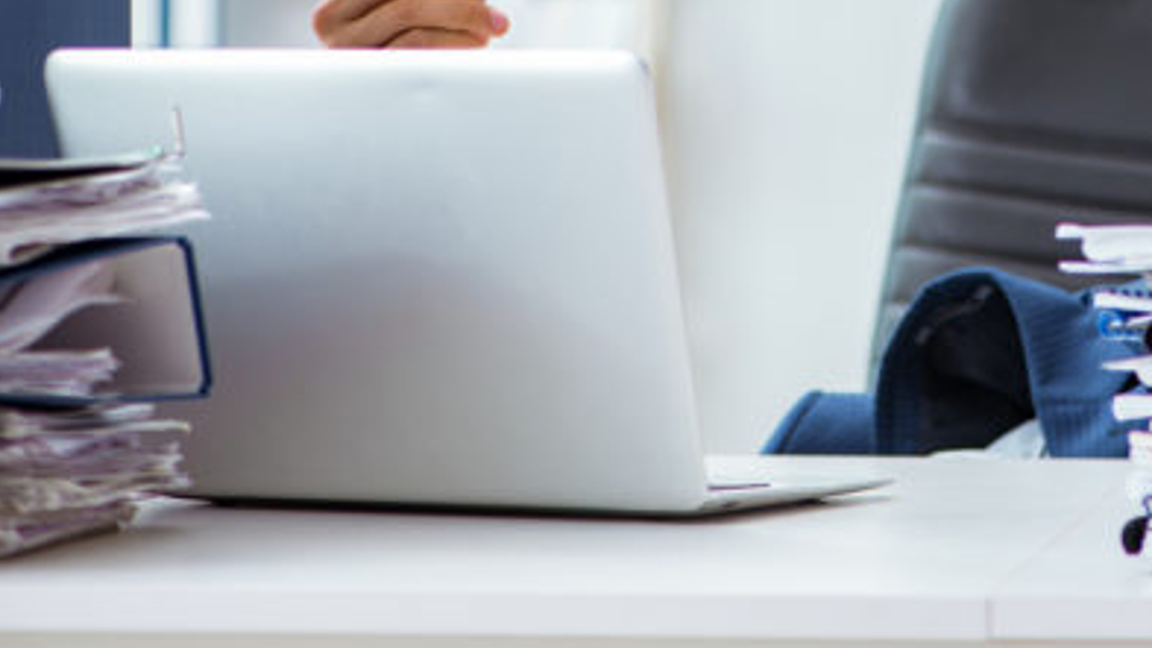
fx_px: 6414
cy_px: -69
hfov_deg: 10.2
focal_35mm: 210
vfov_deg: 5.8
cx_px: 1076
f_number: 5
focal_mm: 105
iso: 160
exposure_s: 1/100
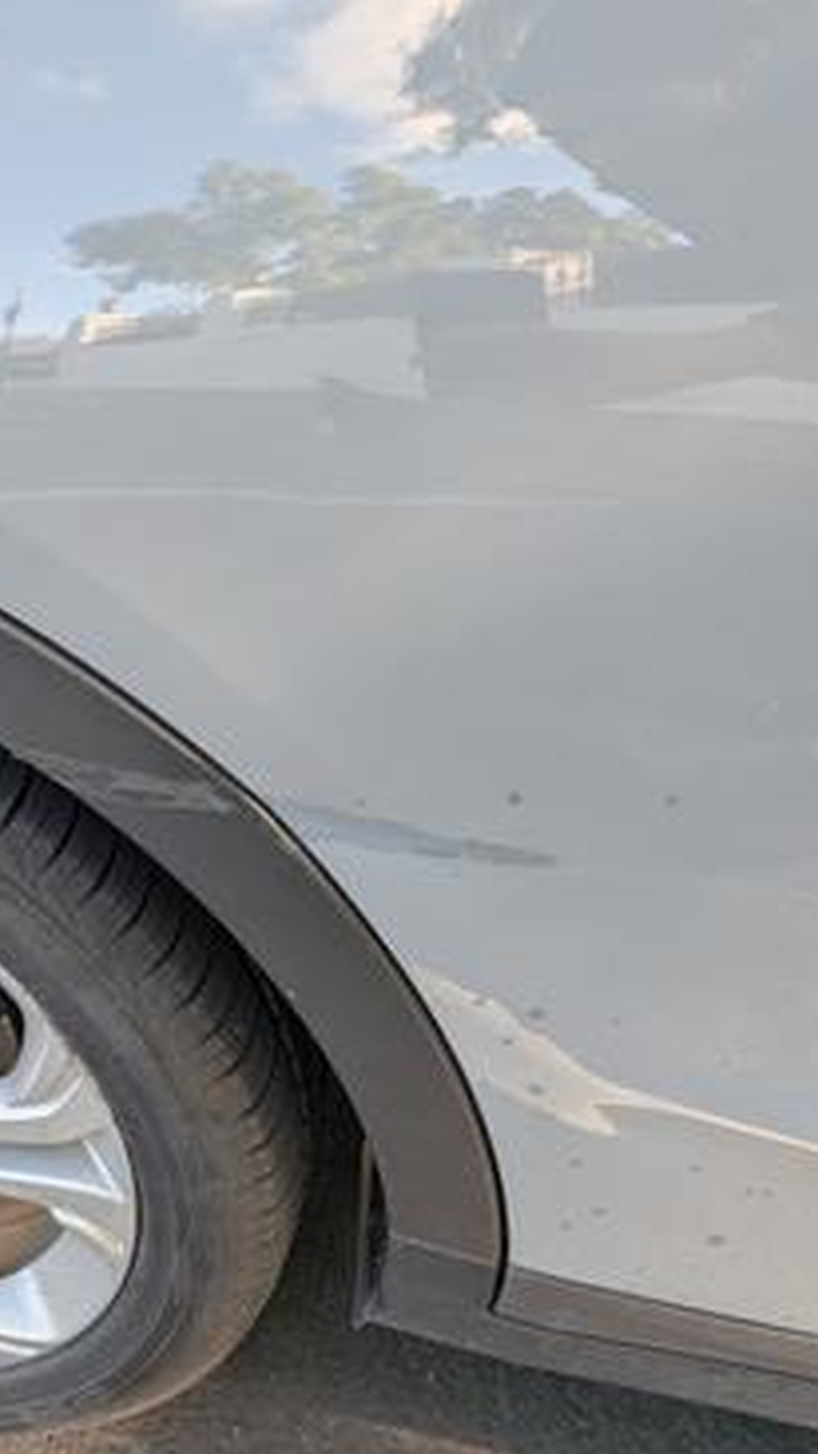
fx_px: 1041
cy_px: 747
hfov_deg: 42.2
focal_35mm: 27
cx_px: 262
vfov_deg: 69.8
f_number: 1.7
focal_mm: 4.53
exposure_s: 1/217
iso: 58
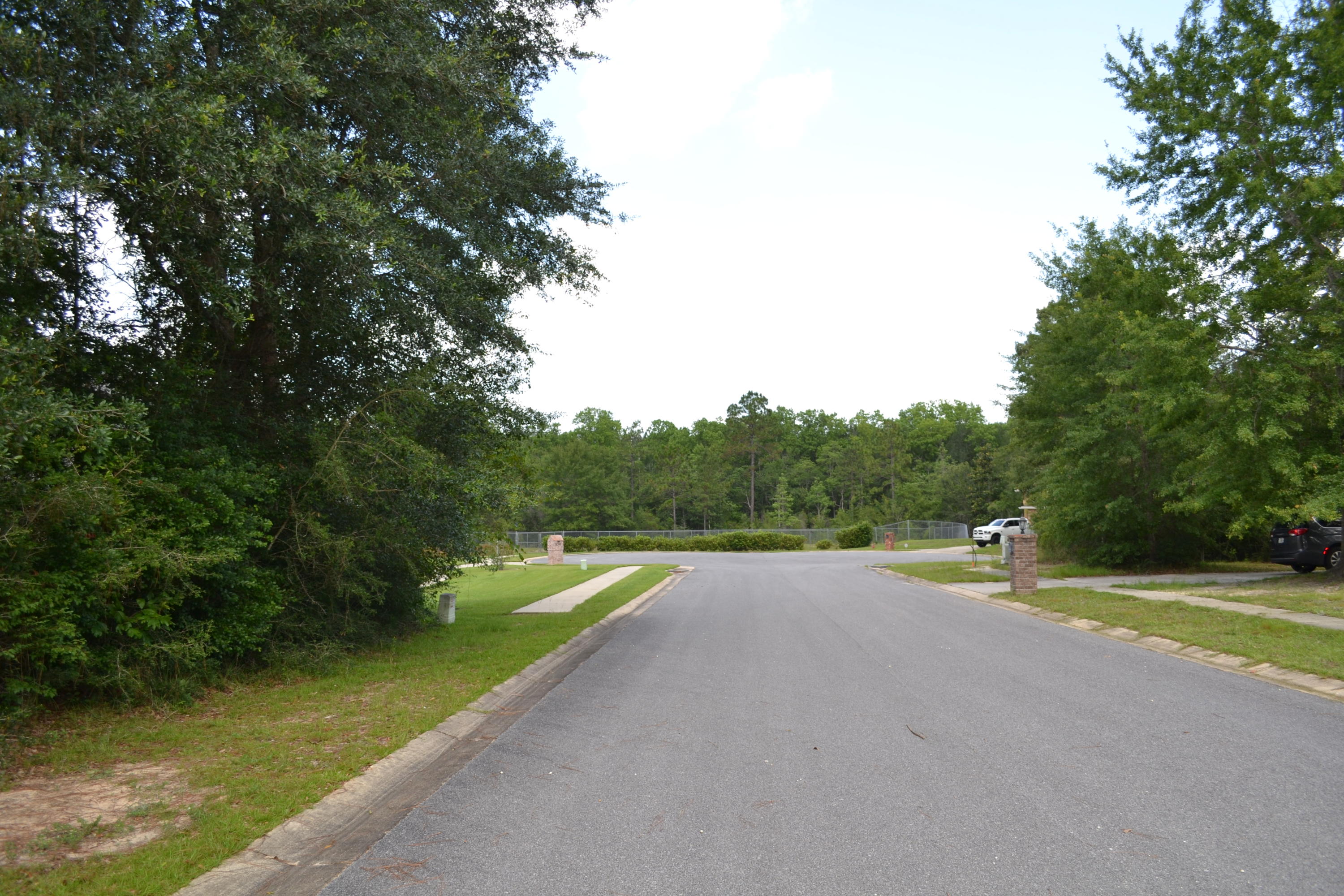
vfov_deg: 47.9
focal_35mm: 27
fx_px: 1008
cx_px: 672
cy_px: 448
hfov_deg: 67.4
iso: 100
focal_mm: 18
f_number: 5
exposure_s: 1/200
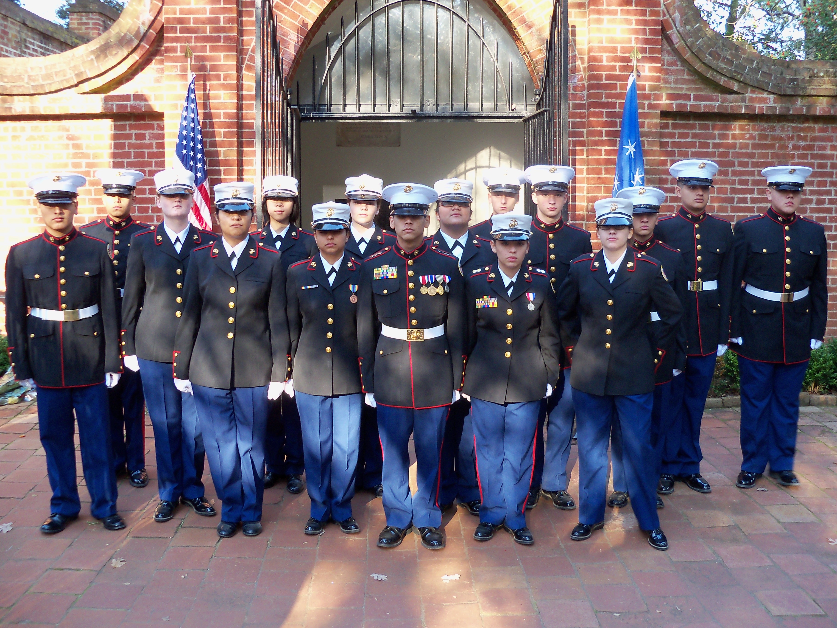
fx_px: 846
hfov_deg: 52.6
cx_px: 418
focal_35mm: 35
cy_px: 314
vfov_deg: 40.7
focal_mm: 6.2
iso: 125
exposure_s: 1/40
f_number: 3.5
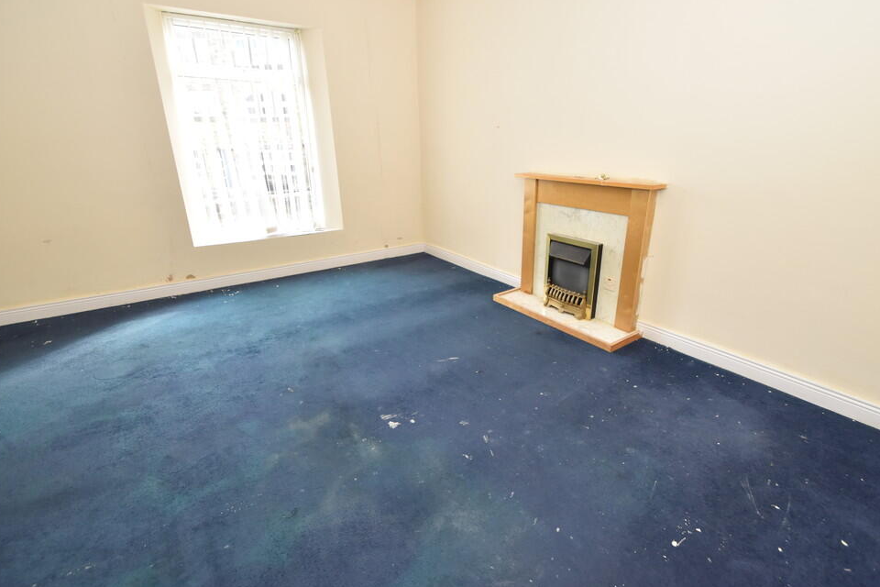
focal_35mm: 16
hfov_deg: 96.7
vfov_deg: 73.7
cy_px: 280
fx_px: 391
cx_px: 456
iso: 800
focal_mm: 10
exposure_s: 1/125
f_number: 5.6
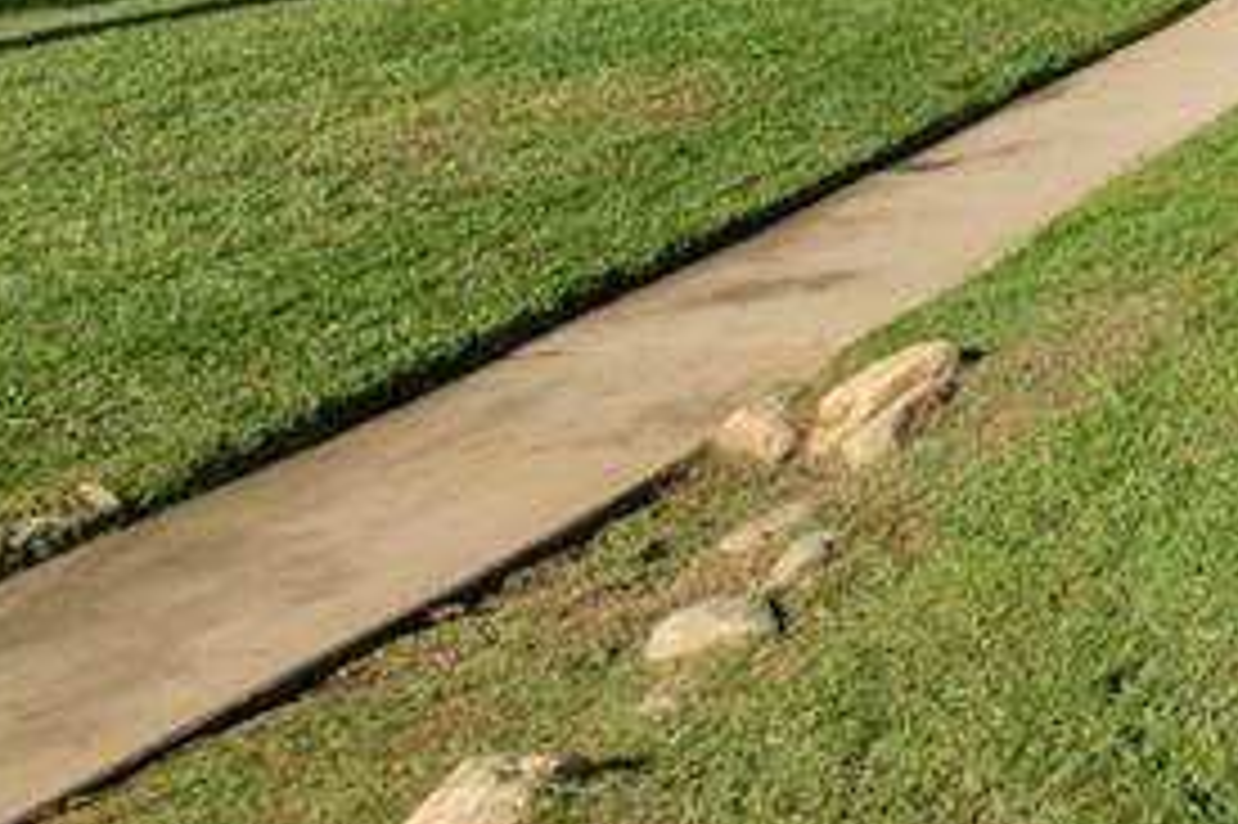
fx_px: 2303
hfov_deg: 20.5
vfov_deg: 17.9
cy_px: -453
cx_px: 2260
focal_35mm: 67
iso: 100
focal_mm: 18
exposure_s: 1/500
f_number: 8
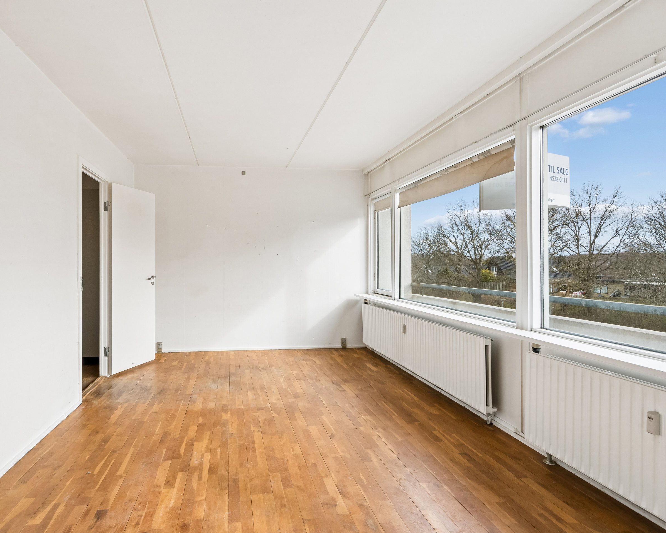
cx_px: 269
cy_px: 276
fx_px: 394
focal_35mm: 20
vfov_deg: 68.1
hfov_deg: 79.5
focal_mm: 17
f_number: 13
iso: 400
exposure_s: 1/100
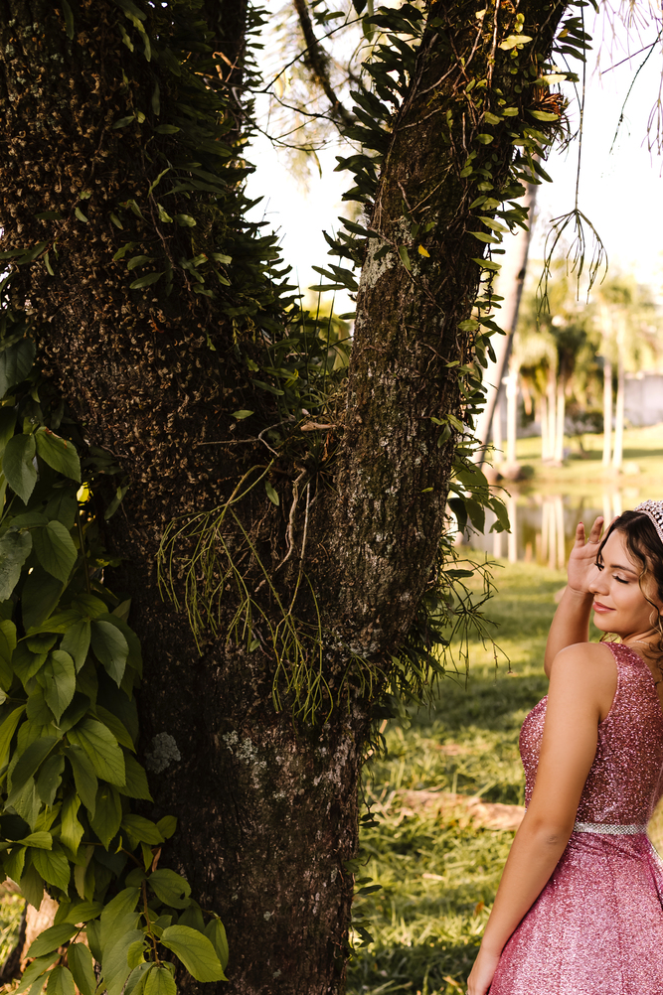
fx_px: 1742
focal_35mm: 63
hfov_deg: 21.2
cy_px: 668
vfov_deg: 31.6
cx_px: 570
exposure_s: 1/320
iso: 125
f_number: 3.2
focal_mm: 35
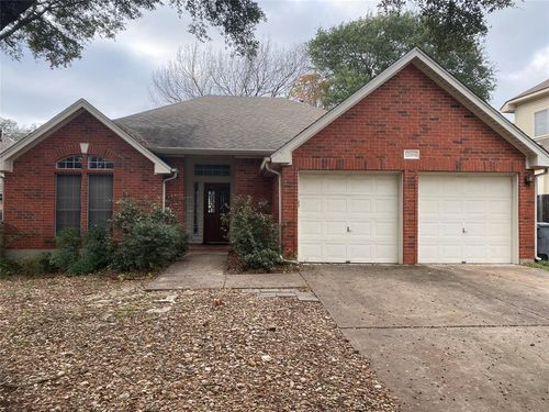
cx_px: 274
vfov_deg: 53.1
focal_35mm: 26
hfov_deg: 67.3
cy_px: 206
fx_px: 412
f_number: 1.8
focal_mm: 4.25
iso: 32
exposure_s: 1/541
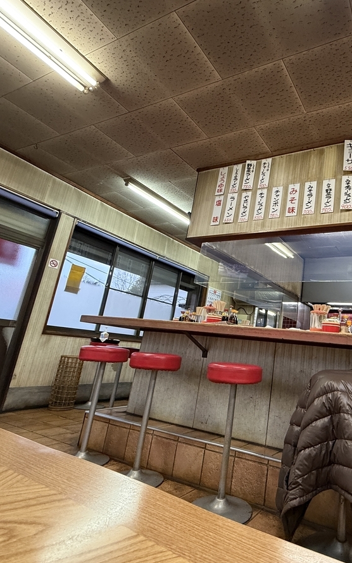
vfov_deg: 85.1
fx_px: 307
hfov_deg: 55.1
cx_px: 286
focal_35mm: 20
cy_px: 282
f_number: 2.2
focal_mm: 2.22
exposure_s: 1/60
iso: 400
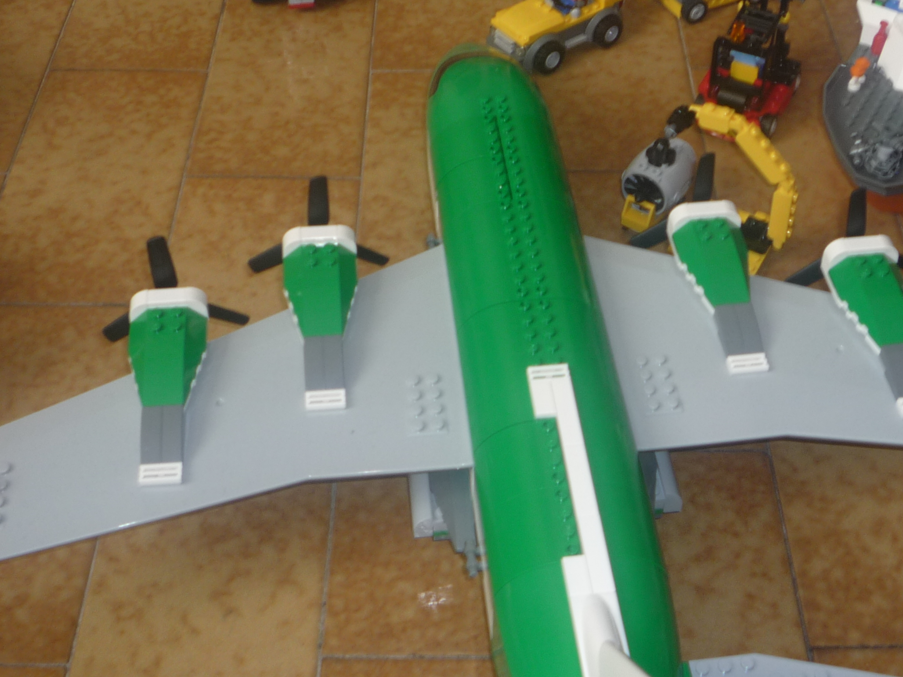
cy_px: 122
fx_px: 1435
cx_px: 521
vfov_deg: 26.0
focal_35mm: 55
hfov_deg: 34.9
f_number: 3.3
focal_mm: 5.3
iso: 100
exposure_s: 1/30
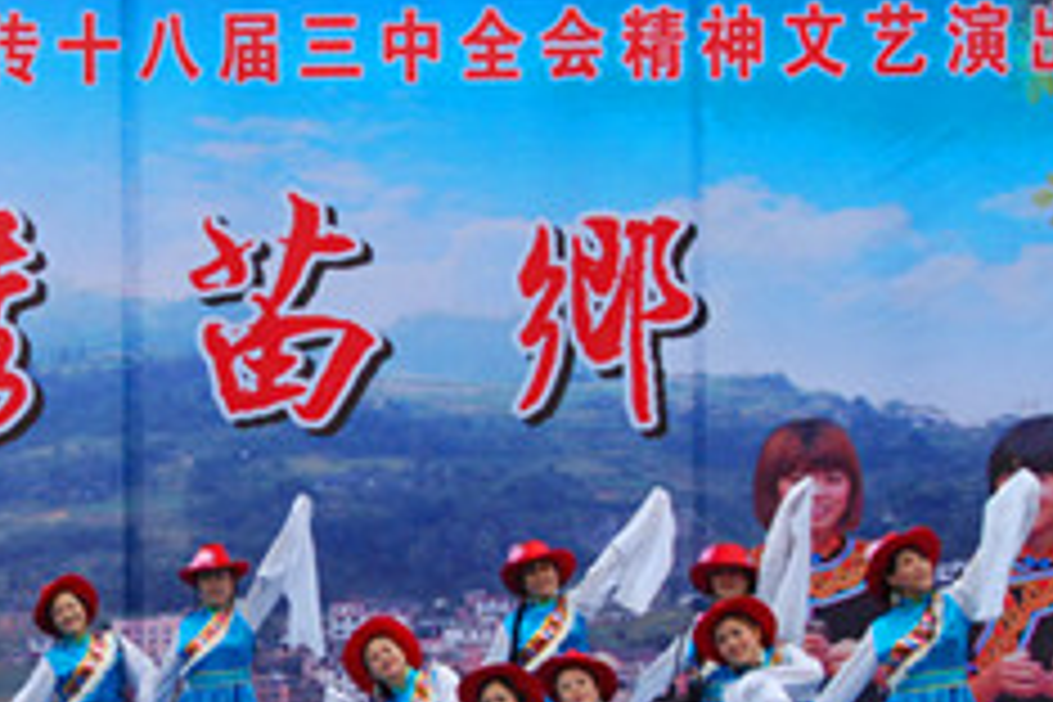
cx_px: 176
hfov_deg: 15.5
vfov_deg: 10.4
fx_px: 3831
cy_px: 520
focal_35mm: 131
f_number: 10
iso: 1000
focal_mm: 34
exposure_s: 1/400
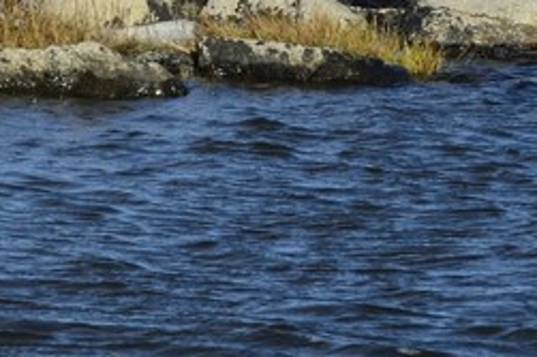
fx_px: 9033
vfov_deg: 2.3
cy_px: -526
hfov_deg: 3.4
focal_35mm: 606
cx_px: -764
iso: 200
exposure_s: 1/250
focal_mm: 95
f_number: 16
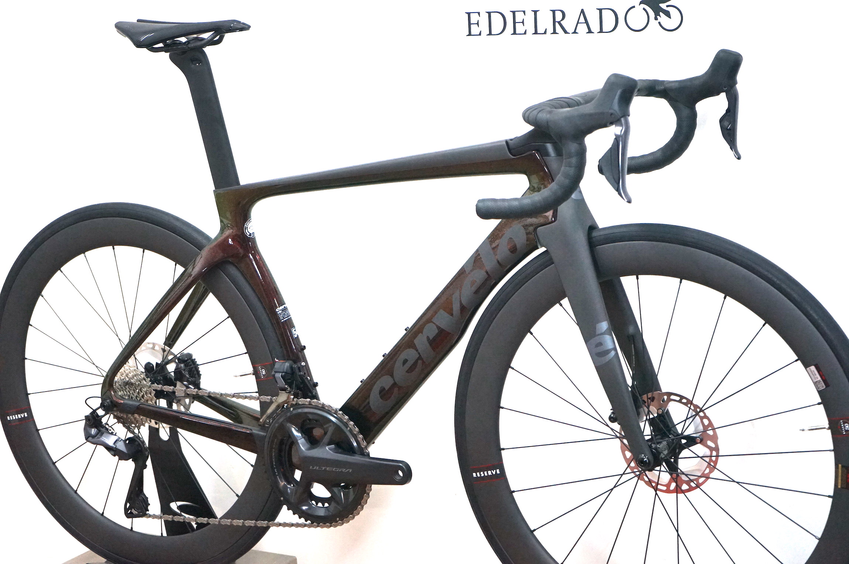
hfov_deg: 28.9
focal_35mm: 70
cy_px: 282
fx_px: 1649
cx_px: 424
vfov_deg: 19.4
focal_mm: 70
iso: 2500
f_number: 5.6
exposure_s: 1/160
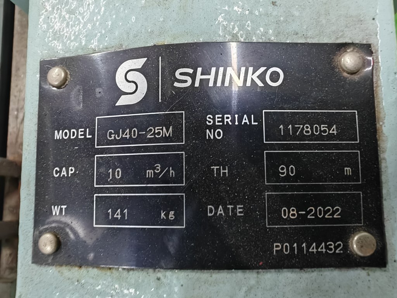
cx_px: 198
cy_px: 149
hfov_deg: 67.3
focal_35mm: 26
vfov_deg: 53.1
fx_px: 298
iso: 500
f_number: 2
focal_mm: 1.82
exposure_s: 1/30
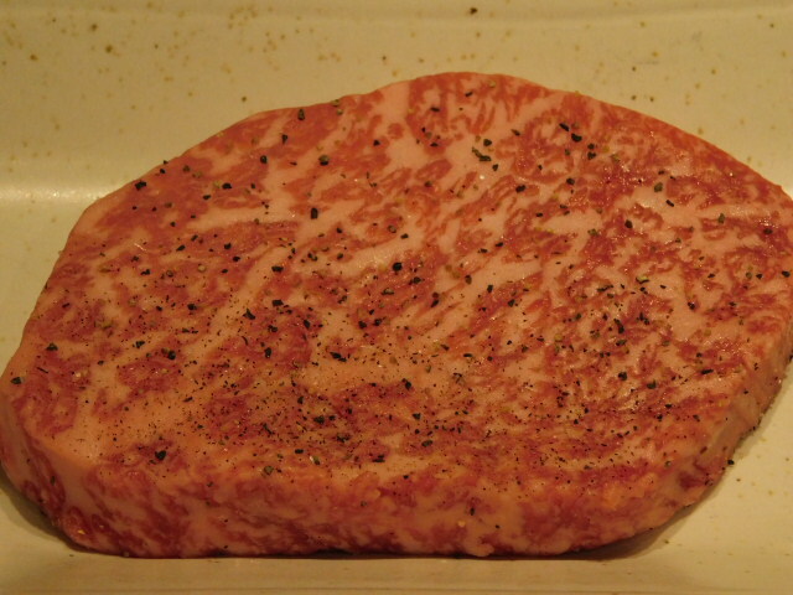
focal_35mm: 184
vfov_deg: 8.1
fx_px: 4215
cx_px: 396
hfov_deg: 10.7
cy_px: 298
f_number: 5.4
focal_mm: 32.7
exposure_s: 1/30
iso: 720
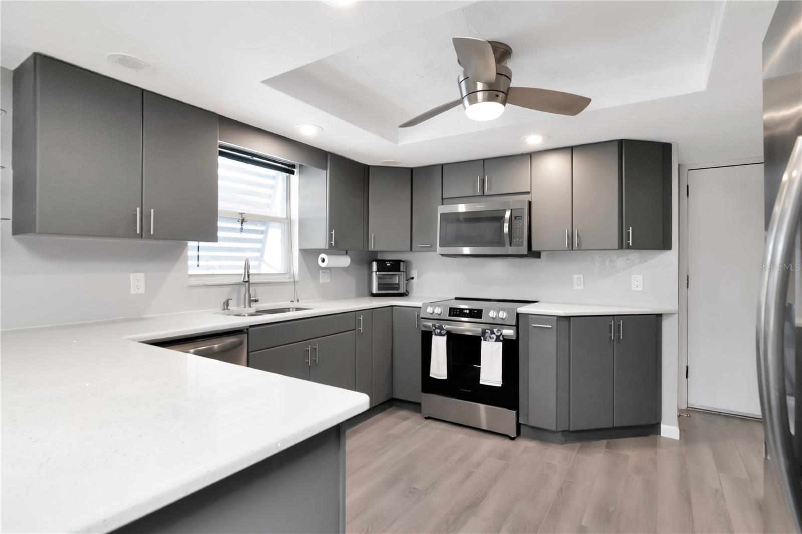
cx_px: 401
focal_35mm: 16
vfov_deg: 72.0
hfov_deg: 95.0
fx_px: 367
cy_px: 267
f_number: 6.3
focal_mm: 11
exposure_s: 1/60
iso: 1600
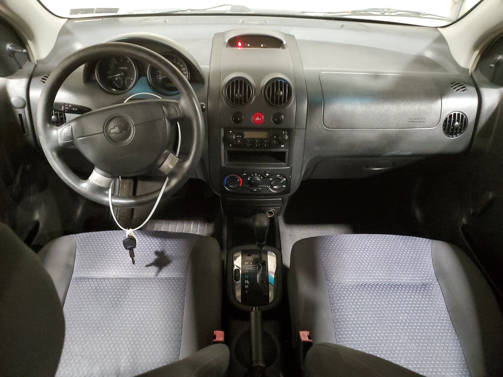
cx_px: 252
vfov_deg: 53.1
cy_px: 188
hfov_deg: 67.3
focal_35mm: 26
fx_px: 378
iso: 555
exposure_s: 1/15
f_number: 1.5
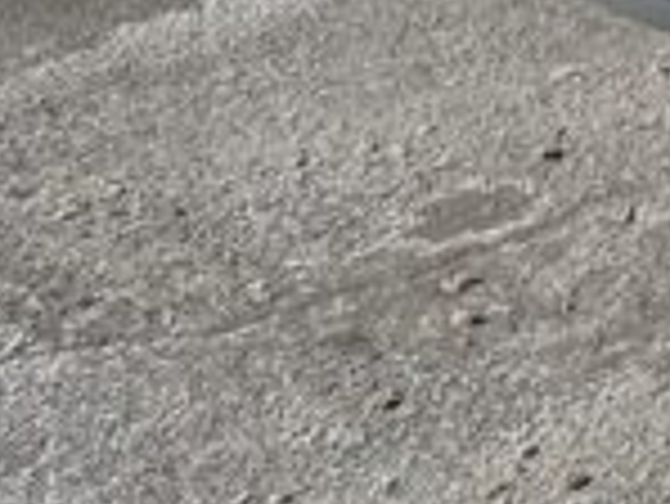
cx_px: 2127
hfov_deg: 8.7
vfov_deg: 7.1
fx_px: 3467
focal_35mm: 179
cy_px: -1197
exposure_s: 1/2681
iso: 32
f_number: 1.6
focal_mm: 4.2
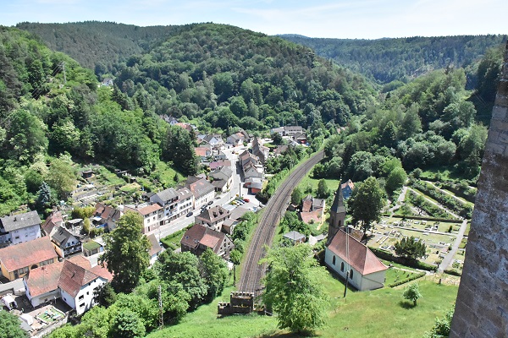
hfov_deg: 67.4
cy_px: 169
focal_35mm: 27
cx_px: 254
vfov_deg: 47.9
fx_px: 381
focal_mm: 18
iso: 8000
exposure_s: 1/8000
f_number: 11
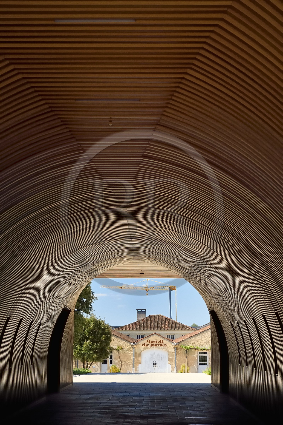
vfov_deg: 28.8
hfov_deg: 19.5
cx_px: 142
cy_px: 212
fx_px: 825
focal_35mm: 70
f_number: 9
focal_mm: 70
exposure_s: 1/4000
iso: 1600
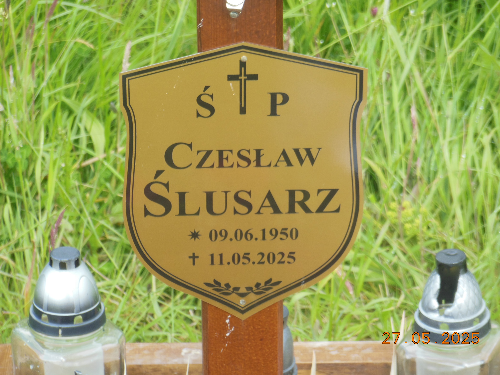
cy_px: 188
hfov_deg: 10.4
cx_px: 250
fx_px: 2759
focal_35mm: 191
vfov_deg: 7.8
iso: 125
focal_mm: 34
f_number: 5.6
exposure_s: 1/80
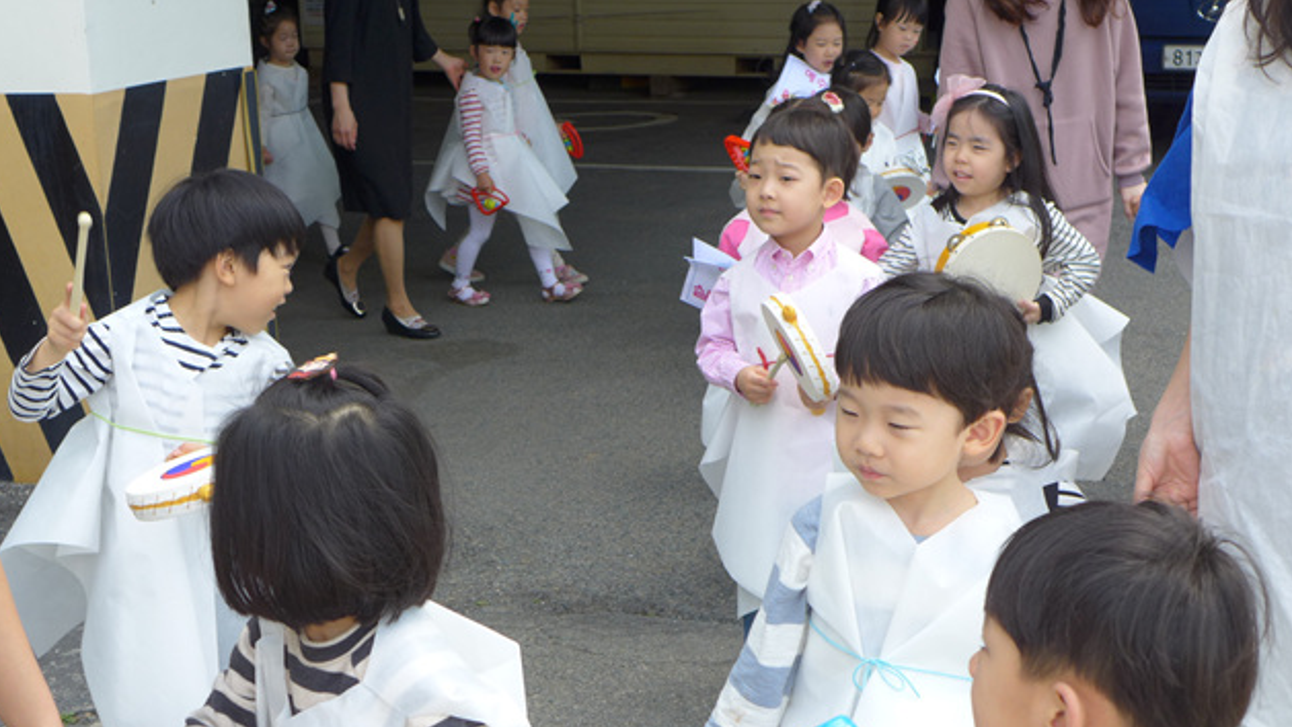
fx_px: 2090
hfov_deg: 34.4
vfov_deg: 19.7
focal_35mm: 61
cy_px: 489
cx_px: 645
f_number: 2.8
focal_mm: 10.8
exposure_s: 1/400
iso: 80
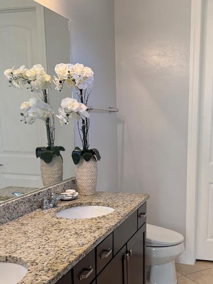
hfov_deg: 32.4
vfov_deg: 42.0
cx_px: 153
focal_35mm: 44
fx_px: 361
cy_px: 202
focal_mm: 6.76
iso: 160
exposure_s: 1/120
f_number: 1.78
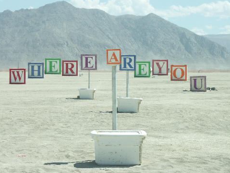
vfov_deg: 12.5
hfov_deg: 16.5
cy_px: 79
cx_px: 109
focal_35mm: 119
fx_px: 791
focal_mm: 26.45
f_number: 8
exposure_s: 1/500
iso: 100
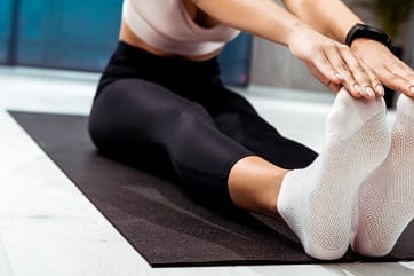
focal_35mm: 63
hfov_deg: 31.8
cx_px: 252
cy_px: 60
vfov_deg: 21.3
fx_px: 724
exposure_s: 1/200
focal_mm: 38
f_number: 3.5
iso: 250
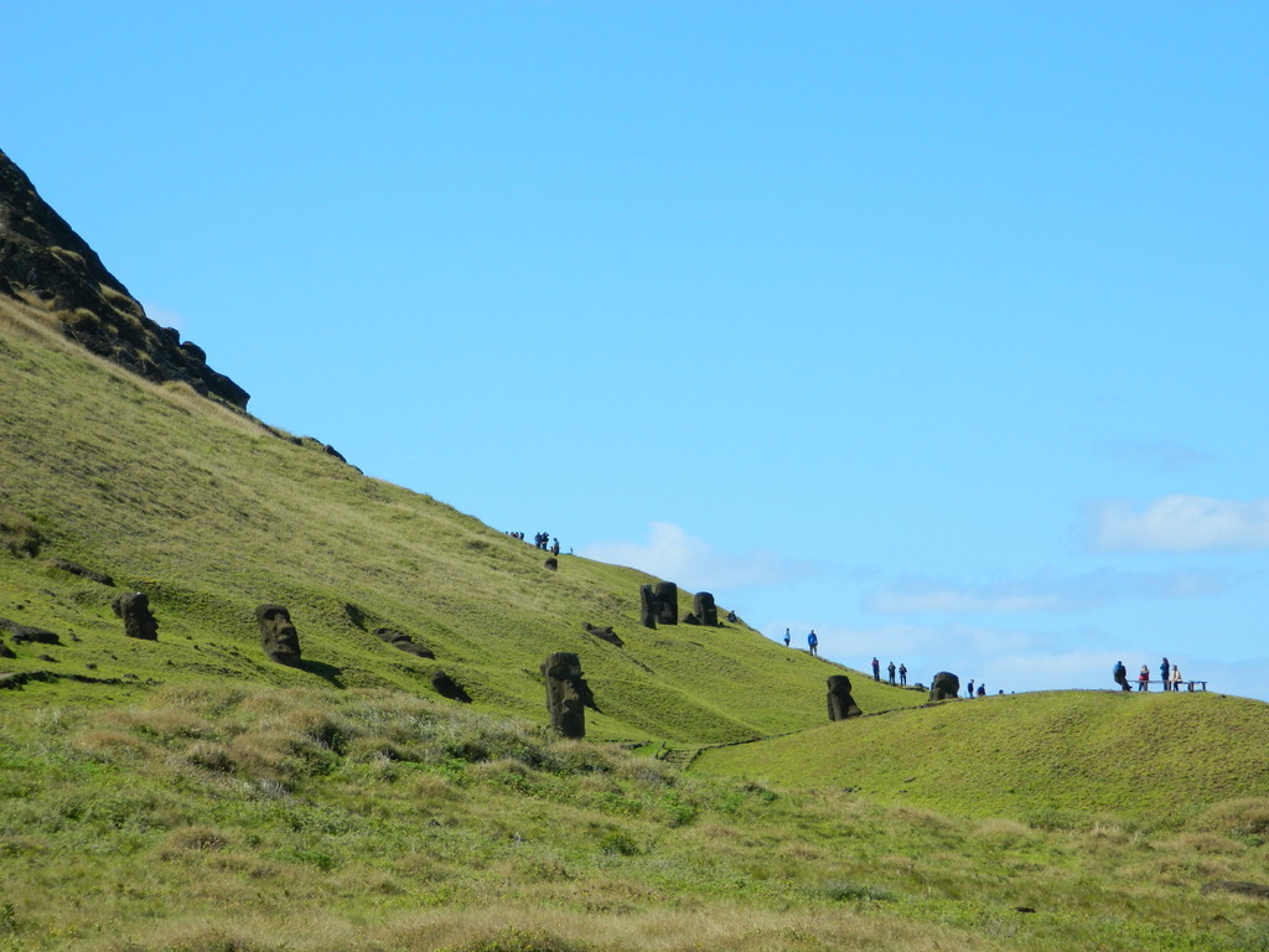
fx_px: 4729
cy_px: 476
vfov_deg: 11.5
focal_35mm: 129
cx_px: 634
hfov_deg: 15.3
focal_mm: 23.2
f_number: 4.7
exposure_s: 1/500
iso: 80
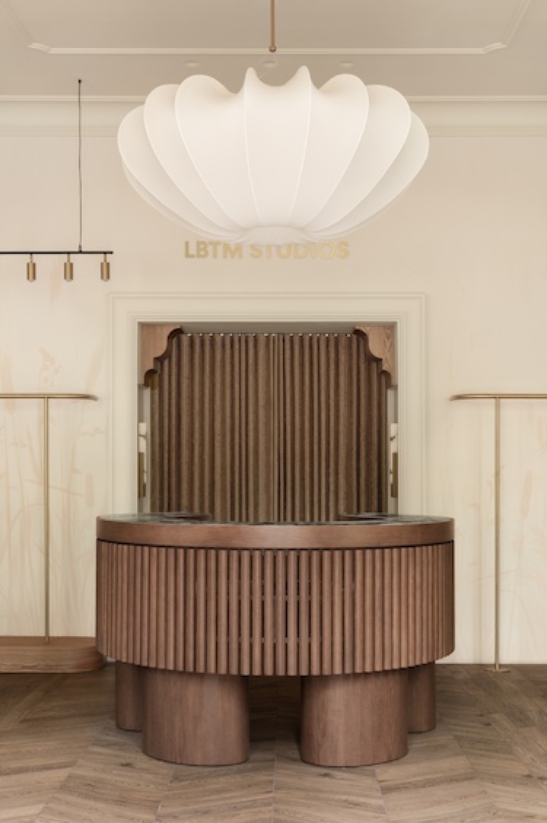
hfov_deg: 28.6
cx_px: 274
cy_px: 412
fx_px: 1073
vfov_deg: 41.9
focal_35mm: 47
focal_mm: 47
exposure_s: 1/6
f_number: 13
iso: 320
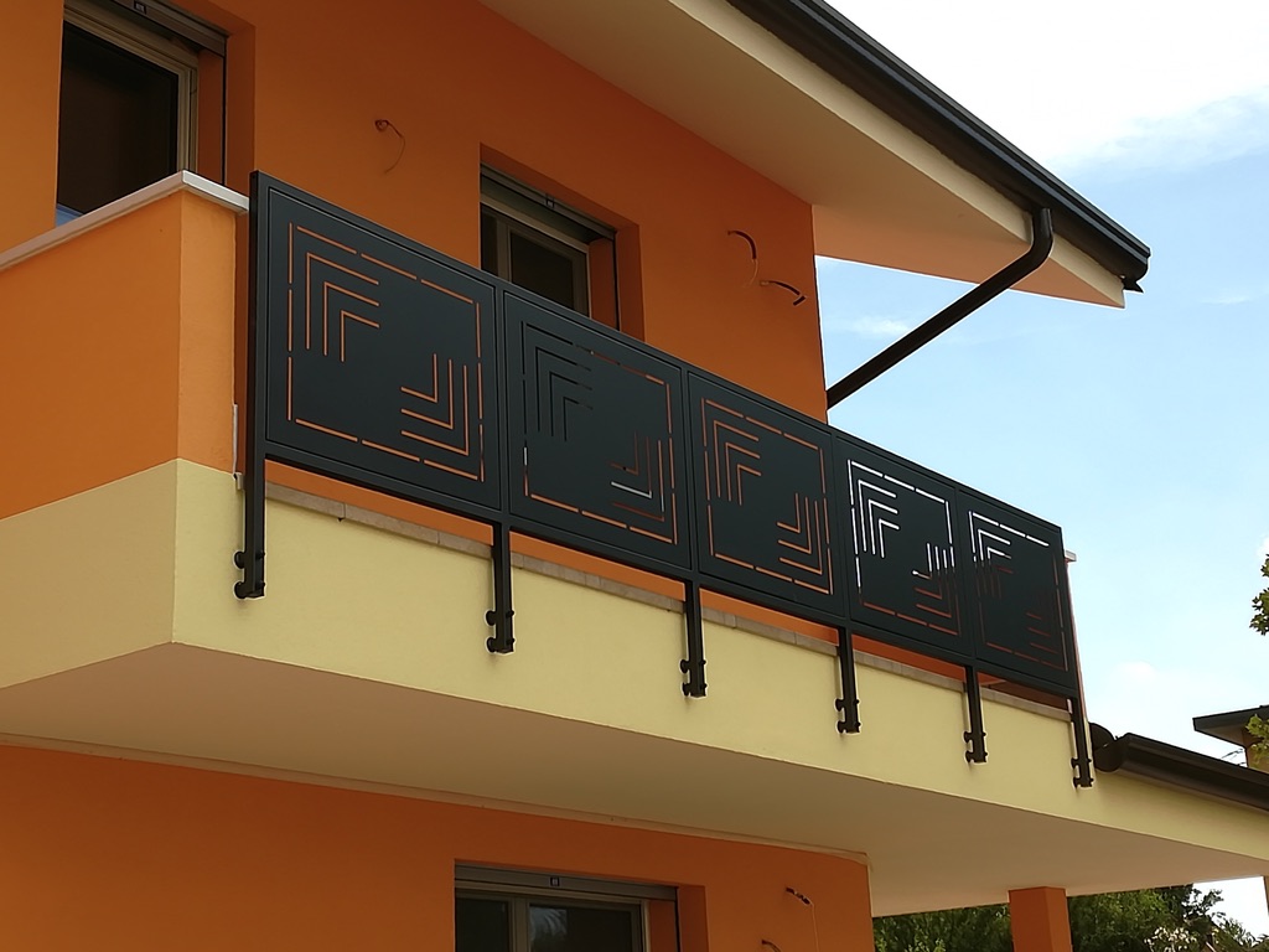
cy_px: 476
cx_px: 634
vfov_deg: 26.6
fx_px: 2016
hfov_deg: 34.9
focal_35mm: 55
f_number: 2.2
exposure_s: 1/629
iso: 50
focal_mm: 3.83
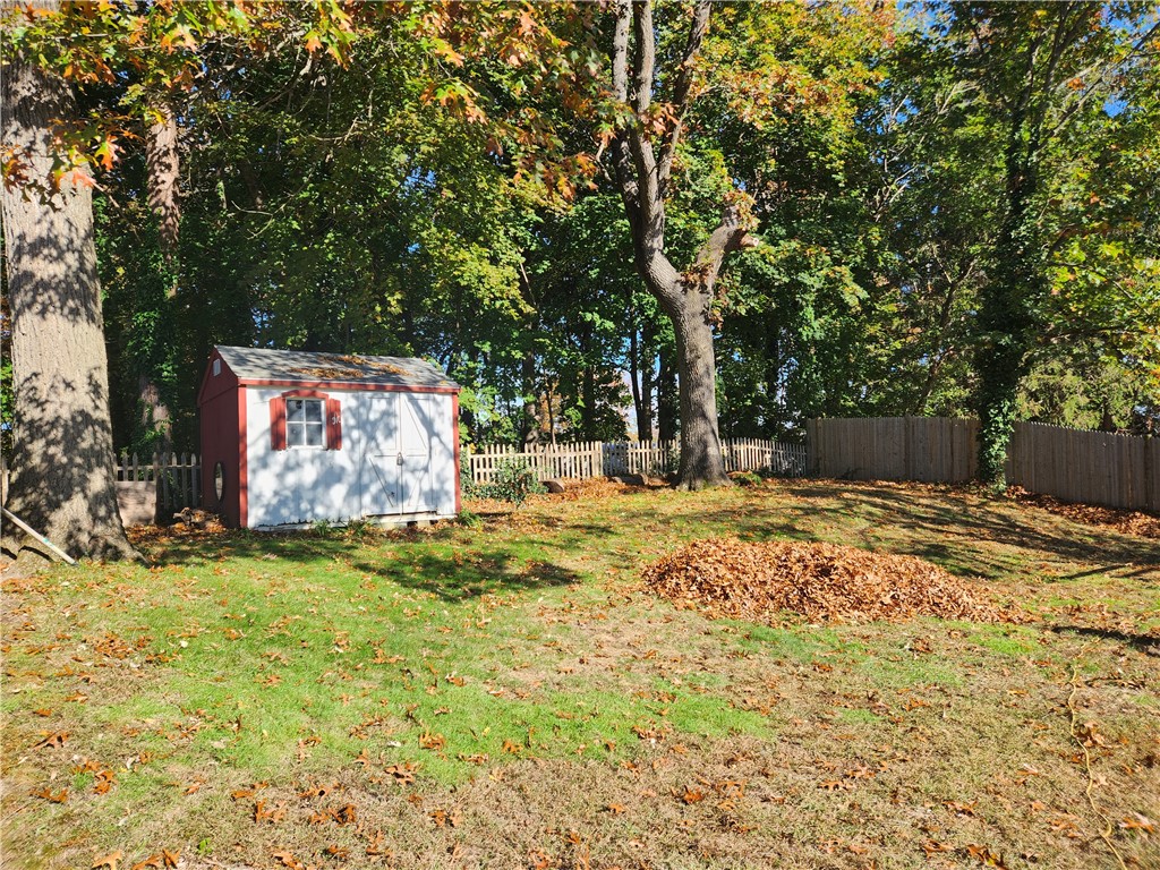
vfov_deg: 58.9
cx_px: 580
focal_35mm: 23
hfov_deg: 73.9
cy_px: 435
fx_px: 771
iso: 20
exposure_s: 1/504
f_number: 1.8
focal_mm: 5.4
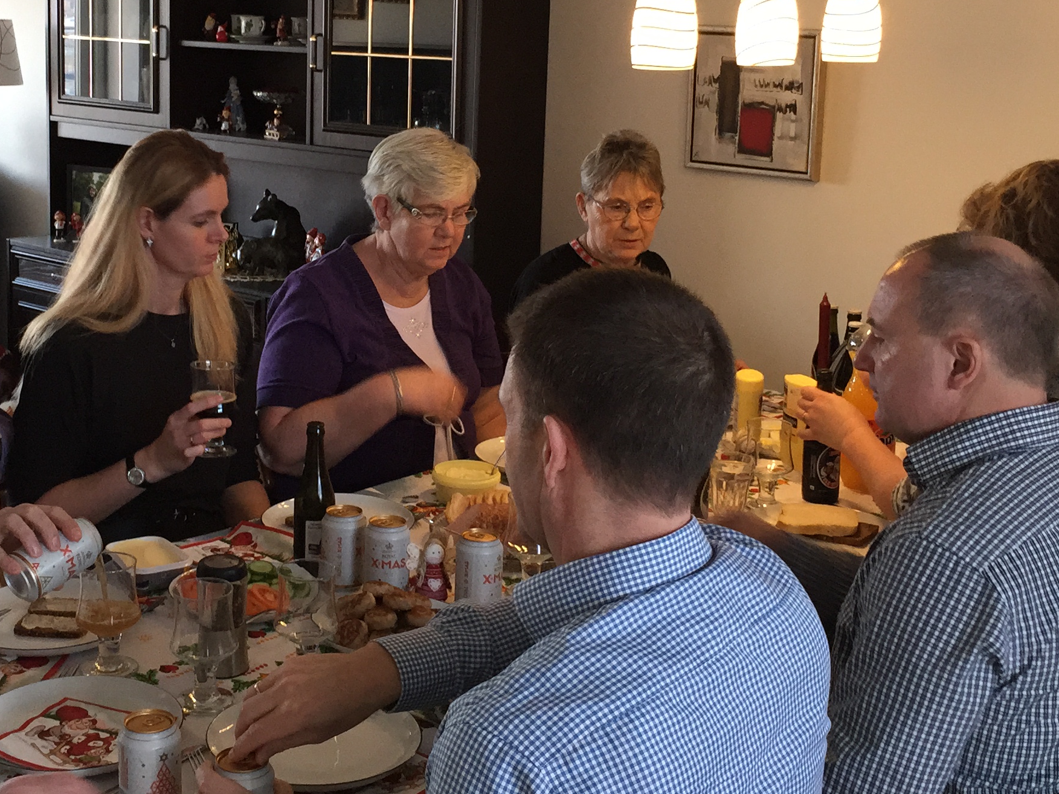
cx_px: 332
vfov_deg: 26.9
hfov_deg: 35.1
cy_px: 269
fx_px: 1652
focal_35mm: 54
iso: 160
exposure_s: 1/30
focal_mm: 4.15
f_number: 2.2
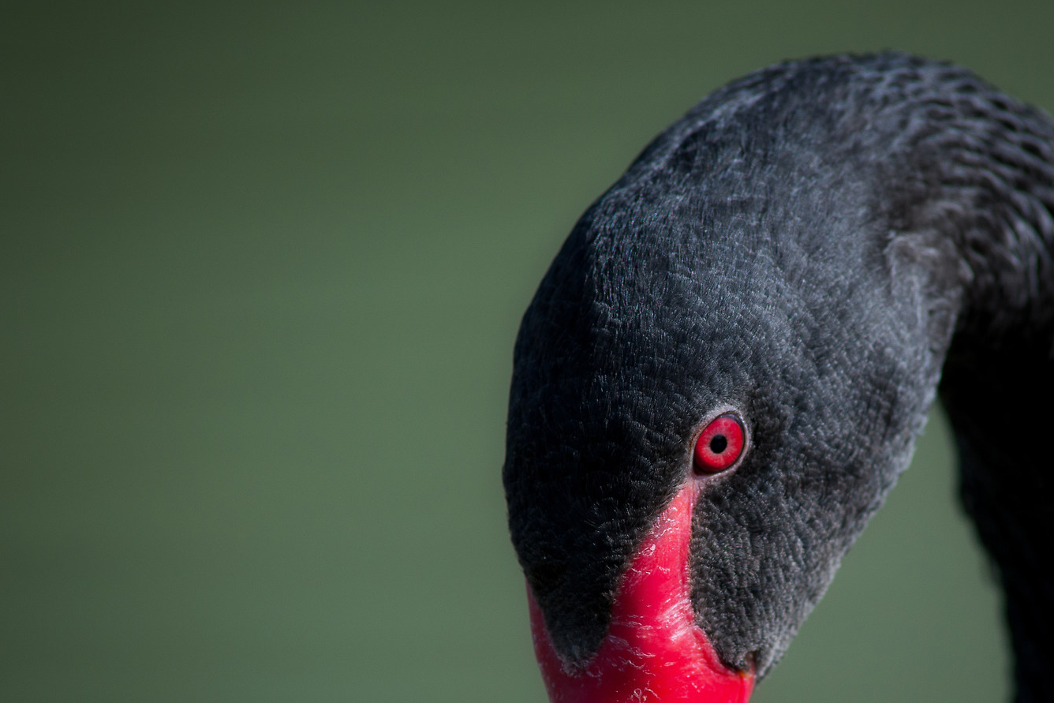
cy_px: 526
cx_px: 731
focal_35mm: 539
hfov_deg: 3.8
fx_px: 15781
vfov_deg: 2.6
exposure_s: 1/1000
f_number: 5.6
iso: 200
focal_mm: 300
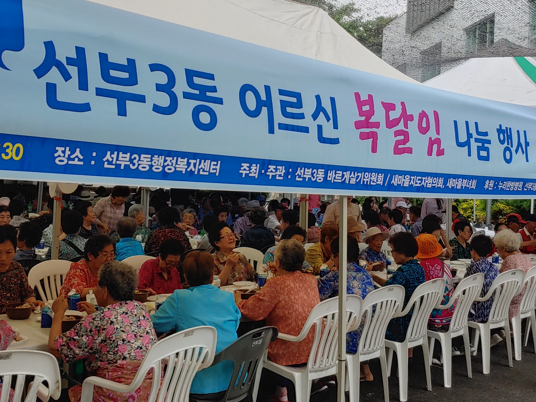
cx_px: 279
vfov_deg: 33.5
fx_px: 666
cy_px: 167
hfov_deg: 43.8
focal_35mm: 43
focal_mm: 4.23
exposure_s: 1/667
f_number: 1.5
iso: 50
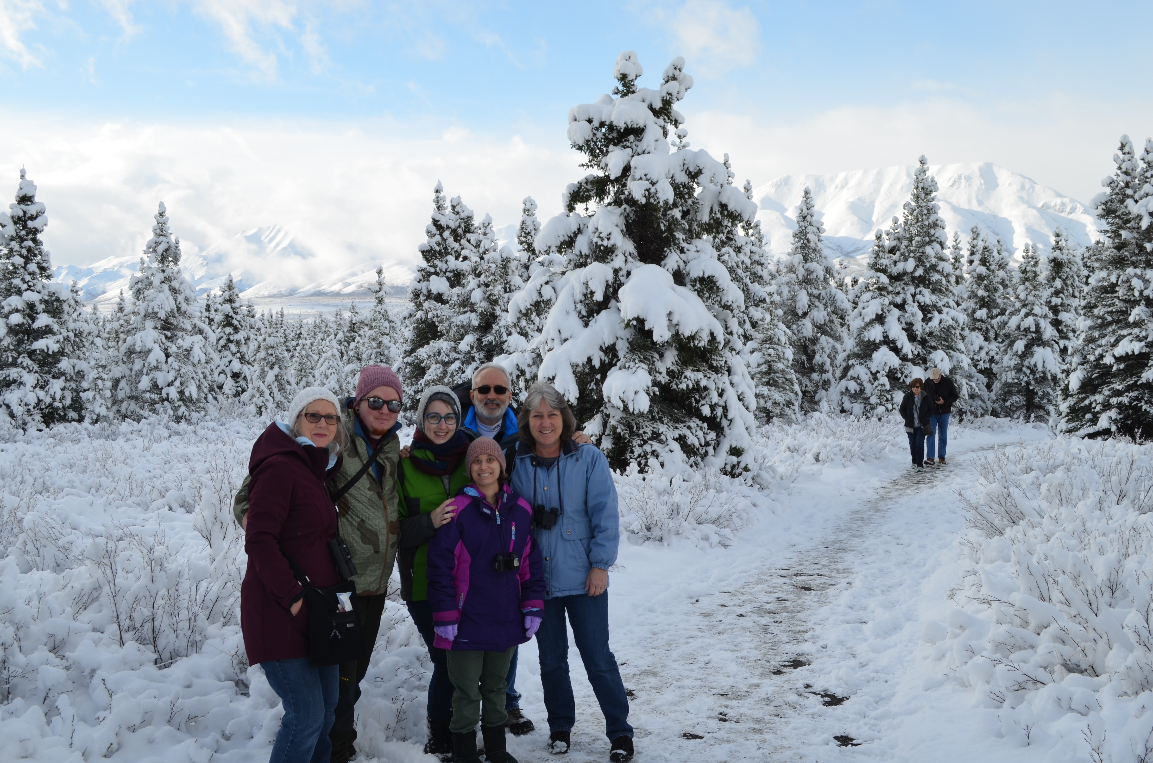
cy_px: 373
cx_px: 573
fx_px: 1183
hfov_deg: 52.0
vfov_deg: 35.8
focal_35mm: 37
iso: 125
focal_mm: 24
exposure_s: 1/250
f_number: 8
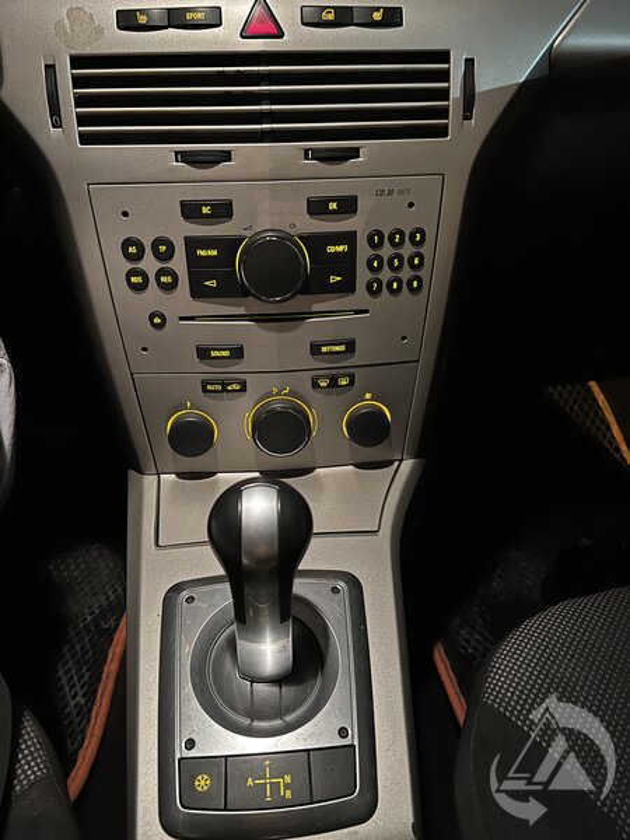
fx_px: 631
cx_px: 315
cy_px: 420
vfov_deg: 67.3
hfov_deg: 53.1
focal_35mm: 26
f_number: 1.5
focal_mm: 5.7
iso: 800
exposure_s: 1/17
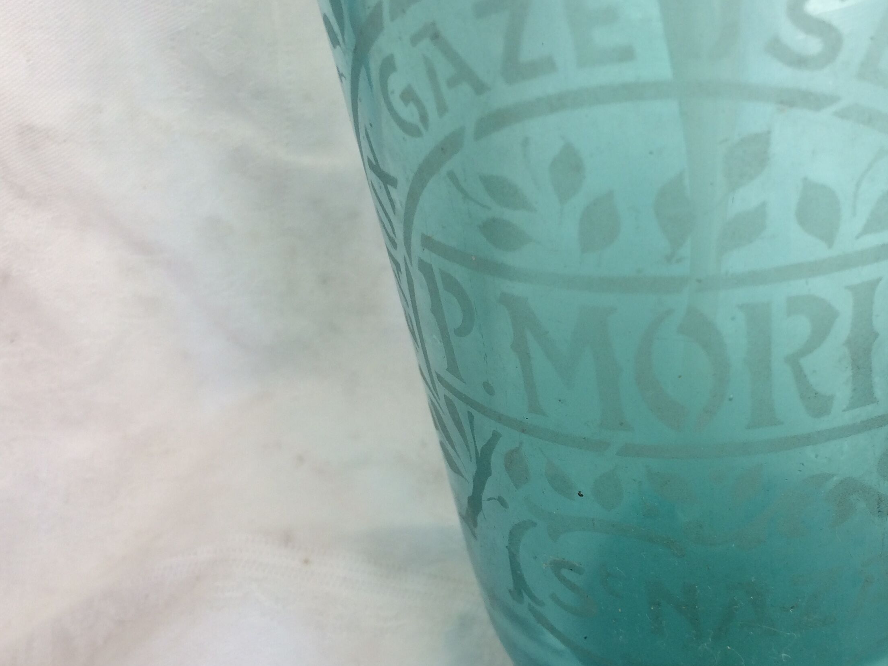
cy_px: 448
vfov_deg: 33.3
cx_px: 600
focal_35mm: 43
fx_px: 1103
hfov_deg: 43.2
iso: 40
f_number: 2.2
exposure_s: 1/100
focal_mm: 4.15
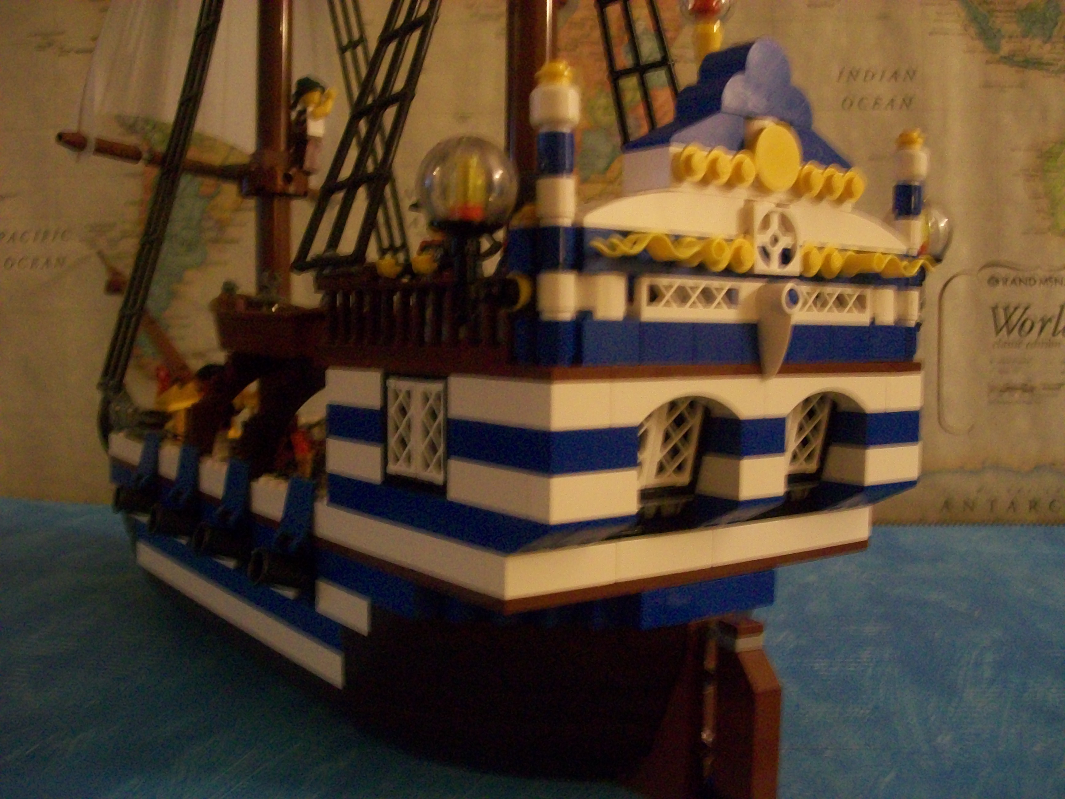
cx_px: 532
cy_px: 400
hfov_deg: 51.4
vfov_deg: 39.7
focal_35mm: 36
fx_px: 1108
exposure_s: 1/8
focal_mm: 6
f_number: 2.7
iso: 200
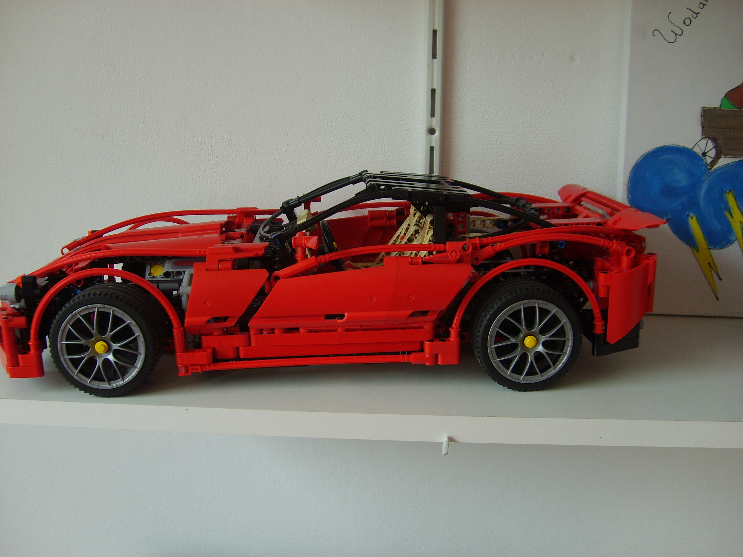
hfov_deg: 52.6
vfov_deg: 40.7
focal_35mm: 35
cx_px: 372
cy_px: 278
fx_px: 751
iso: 50
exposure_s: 1/60
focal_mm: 5.8
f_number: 2.8
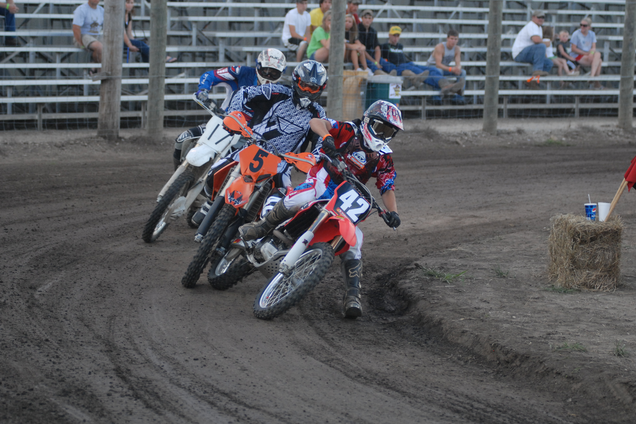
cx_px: 316
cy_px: 213
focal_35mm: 130
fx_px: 2297
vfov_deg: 10.5
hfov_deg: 15.8
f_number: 2.8
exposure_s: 1/500
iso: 640
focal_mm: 86
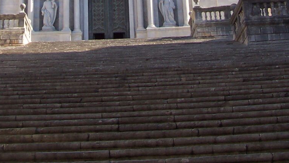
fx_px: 651
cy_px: -128
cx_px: 117
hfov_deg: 25.0
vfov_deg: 12.9
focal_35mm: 85
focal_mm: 5.6
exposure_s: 1/180
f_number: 5.6
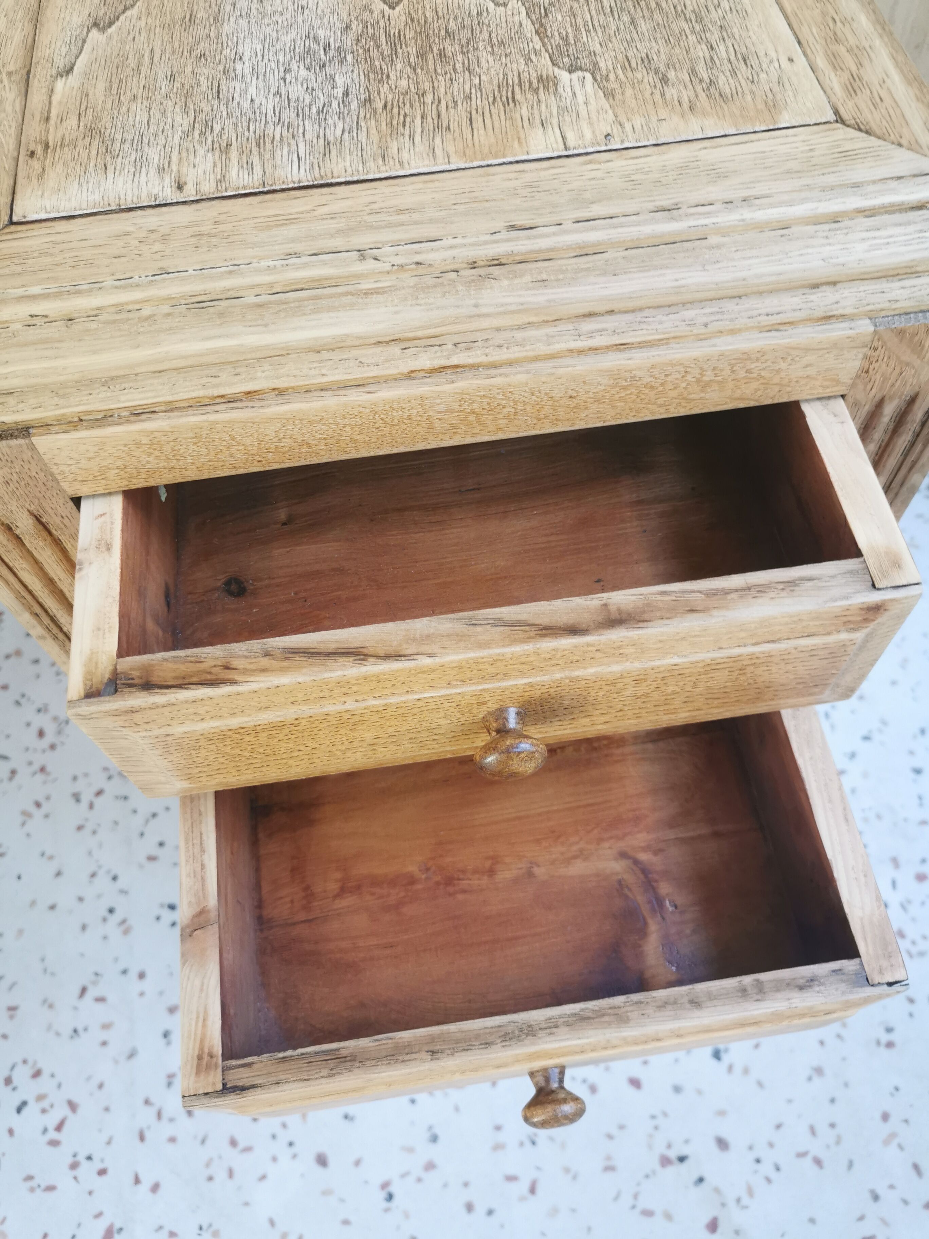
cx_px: 464
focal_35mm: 27
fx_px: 966
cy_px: 620
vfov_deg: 65.3
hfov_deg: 51.4
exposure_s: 1/50
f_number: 1.8
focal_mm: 5.58
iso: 200
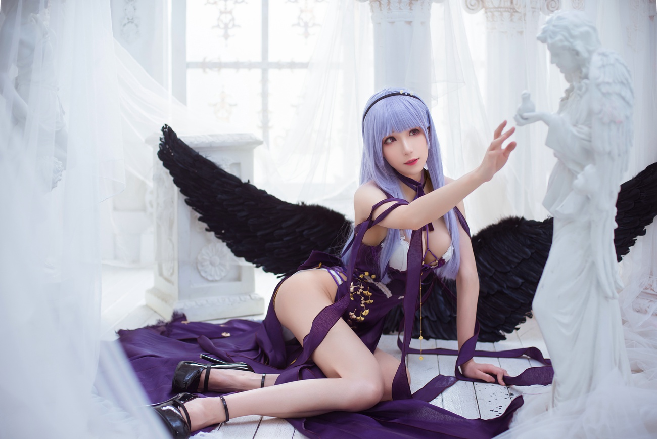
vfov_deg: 27.0
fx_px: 913
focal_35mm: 50
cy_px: 220
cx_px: 328
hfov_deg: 39.6
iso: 200
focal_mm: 50
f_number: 2.5
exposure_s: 1/200
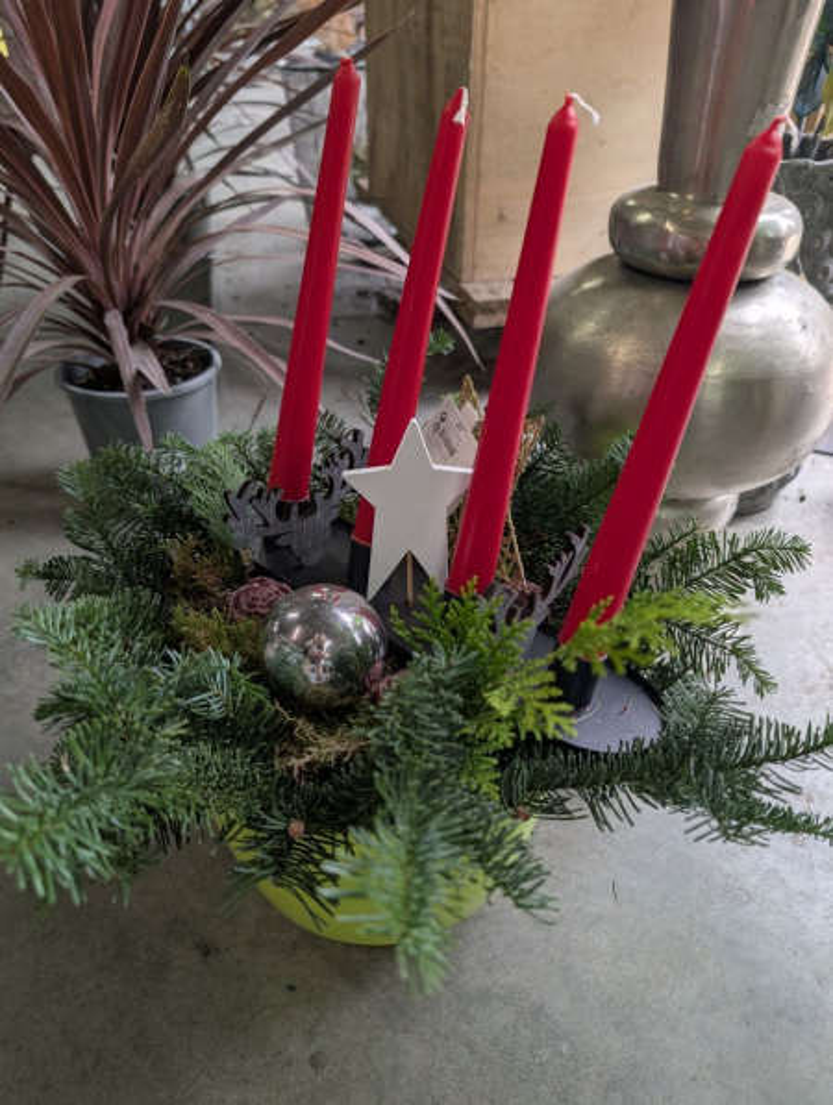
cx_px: 416
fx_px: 768
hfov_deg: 57.0
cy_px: 552
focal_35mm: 24
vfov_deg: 71.5
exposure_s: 1/300
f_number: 1.68
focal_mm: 6.9
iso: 69
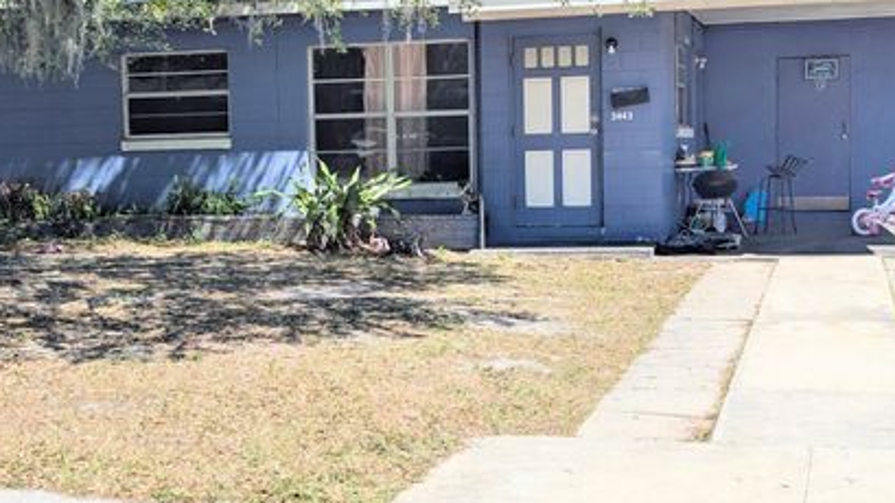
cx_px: 398
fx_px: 1519
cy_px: 254
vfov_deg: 18.8
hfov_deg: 32.8
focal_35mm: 64
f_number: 1.85
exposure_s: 1/1582
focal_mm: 6.81
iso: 47
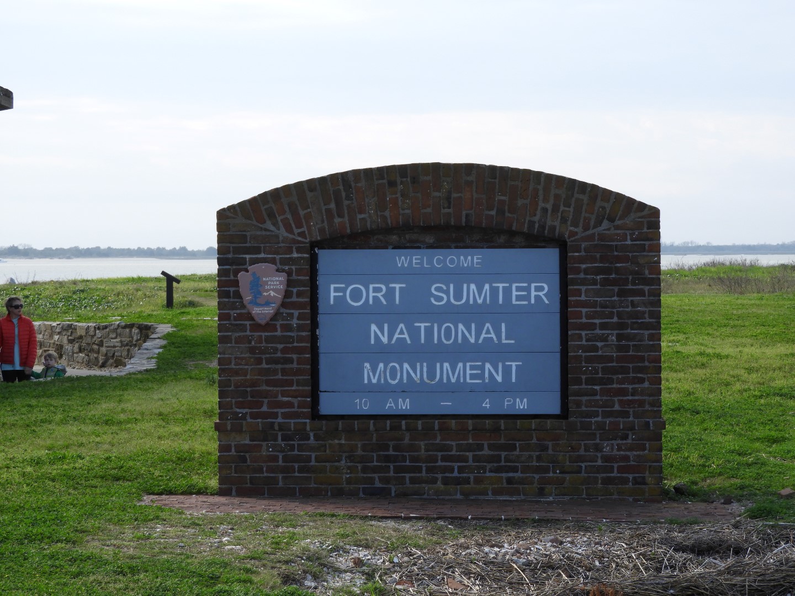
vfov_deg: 14.1
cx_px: 398
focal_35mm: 105
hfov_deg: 18.7
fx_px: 2411
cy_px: 298
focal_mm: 18.8
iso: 100
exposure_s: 1/400
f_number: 4.8
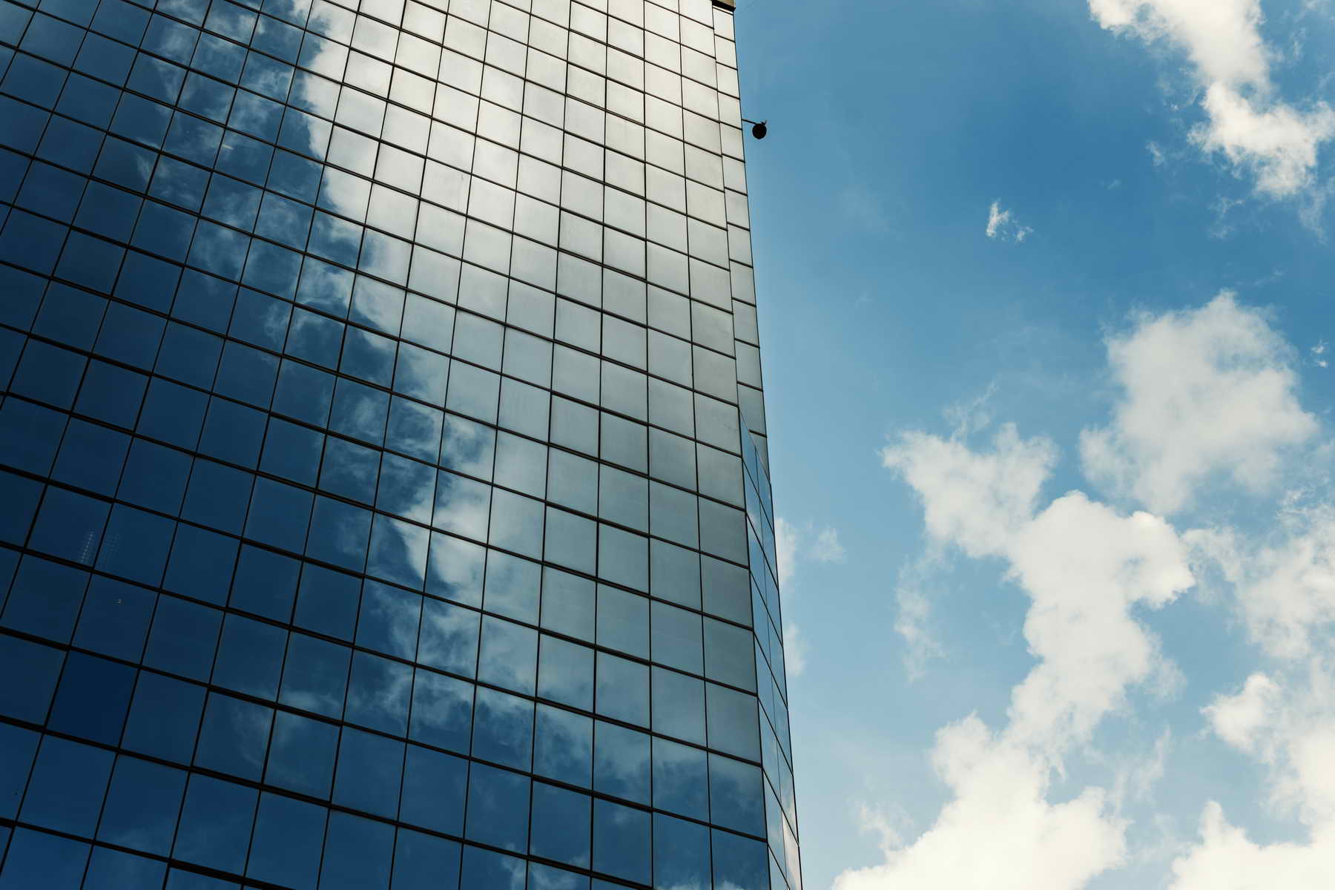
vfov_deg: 27.0
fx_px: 1854
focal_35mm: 50
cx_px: 668
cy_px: 445
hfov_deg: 39.6
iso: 100
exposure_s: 1/500
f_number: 4.5
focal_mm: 50
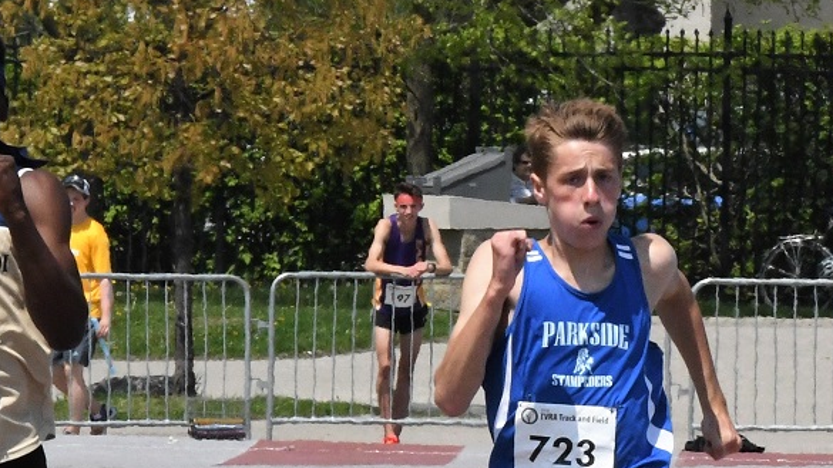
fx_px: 13075
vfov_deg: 2.1
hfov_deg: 3.6
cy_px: 520
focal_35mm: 592
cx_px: 68
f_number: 22
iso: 2000
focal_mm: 200
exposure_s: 1/1000
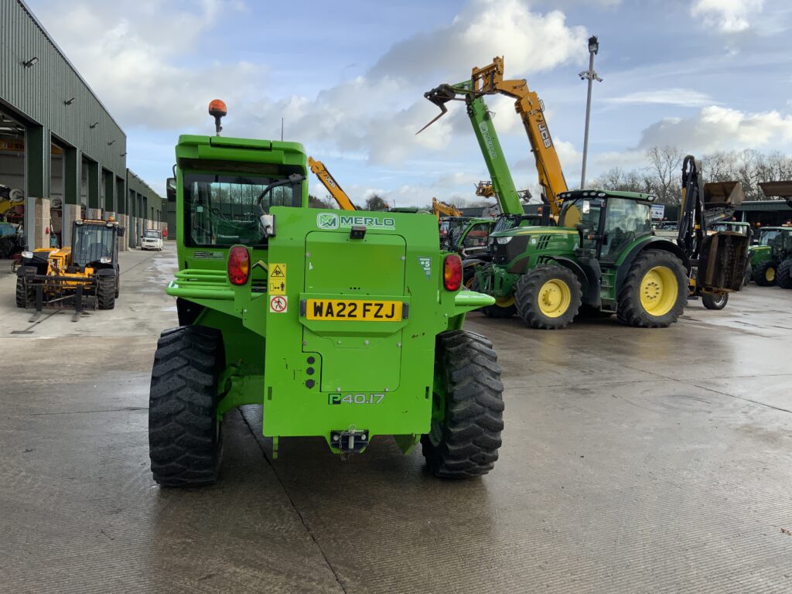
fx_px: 664
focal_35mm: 29
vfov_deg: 48.2
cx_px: 396
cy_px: 297
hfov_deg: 61.7
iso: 16
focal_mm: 3
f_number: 1.8
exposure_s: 1/997
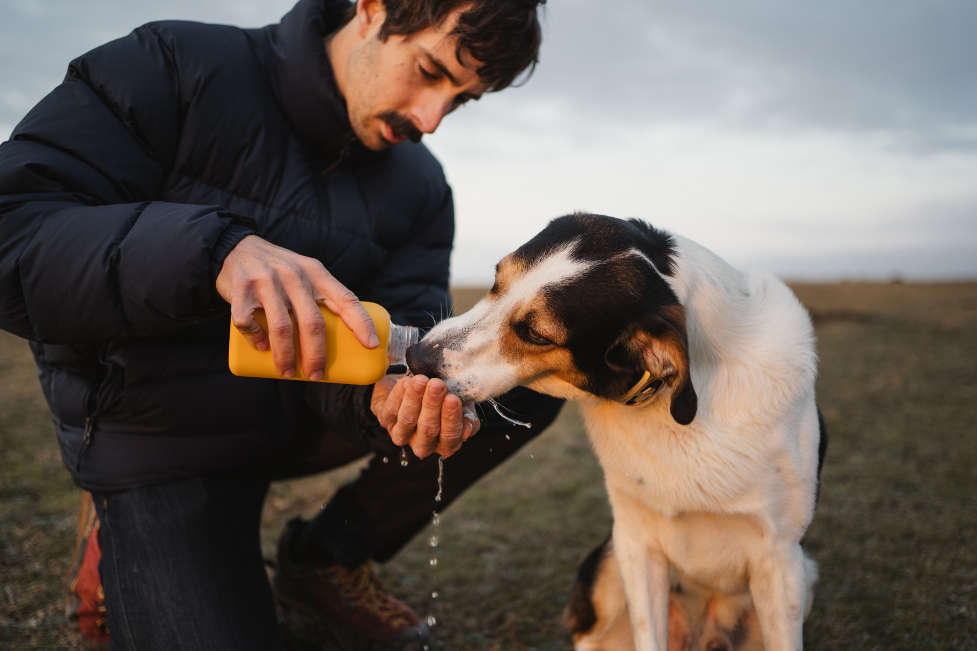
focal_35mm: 35
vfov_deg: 37.9
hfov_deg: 54.4
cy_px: 326
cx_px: 488
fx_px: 950
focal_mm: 35
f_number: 2
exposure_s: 1/400
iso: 200
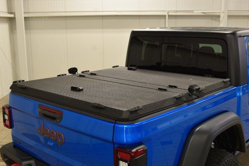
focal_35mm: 44
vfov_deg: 30.9
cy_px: 83
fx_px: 301
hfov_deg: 45.0
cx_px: 124
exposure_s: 1/20
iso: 400
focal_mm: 29
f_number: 6.3
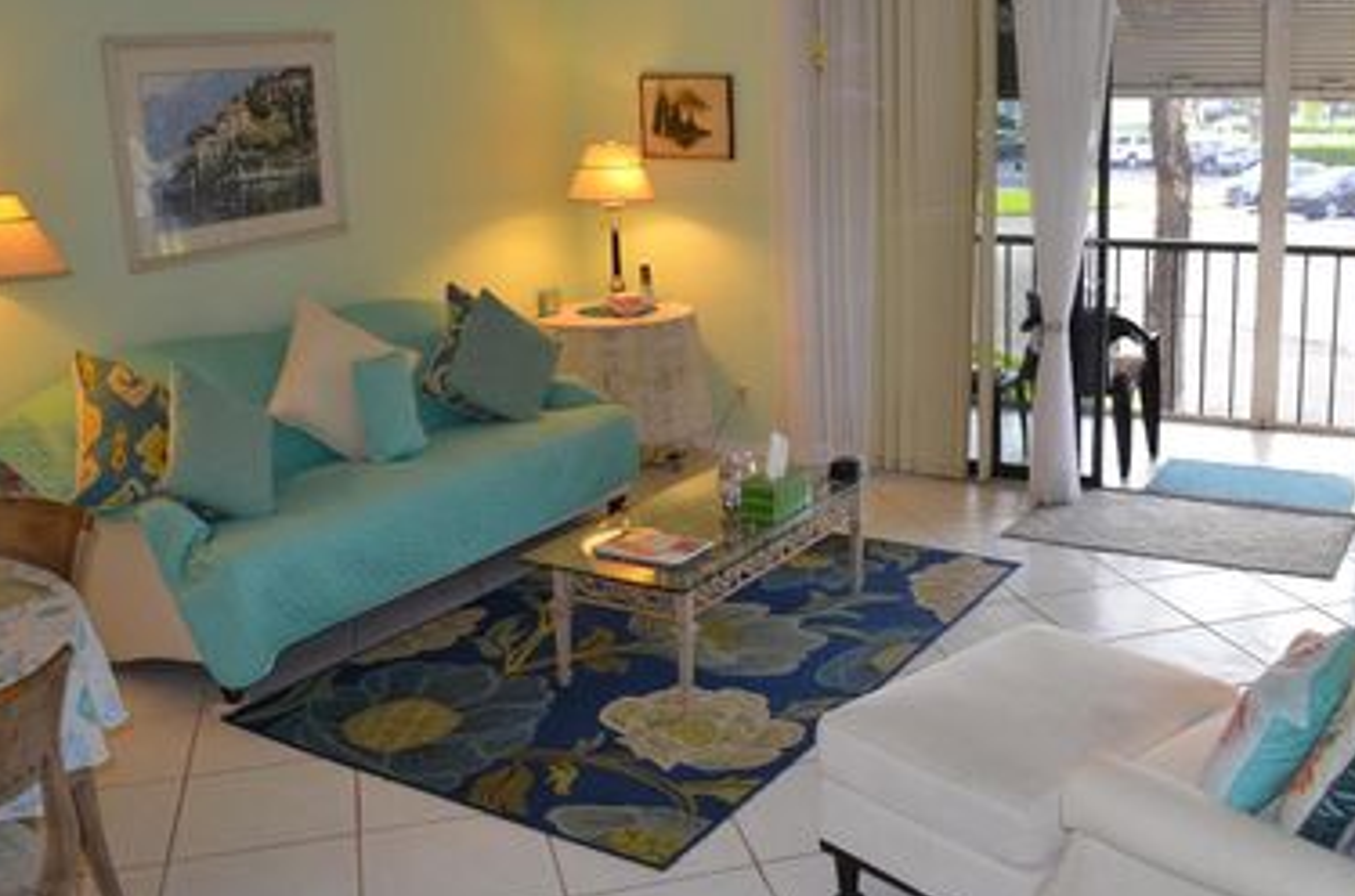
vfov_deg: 36.5
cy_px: 352
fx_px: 1352
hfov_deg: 52.9
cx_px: 806
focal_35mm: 36
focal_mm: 18
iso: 400
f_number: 3.5
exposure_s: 1/100
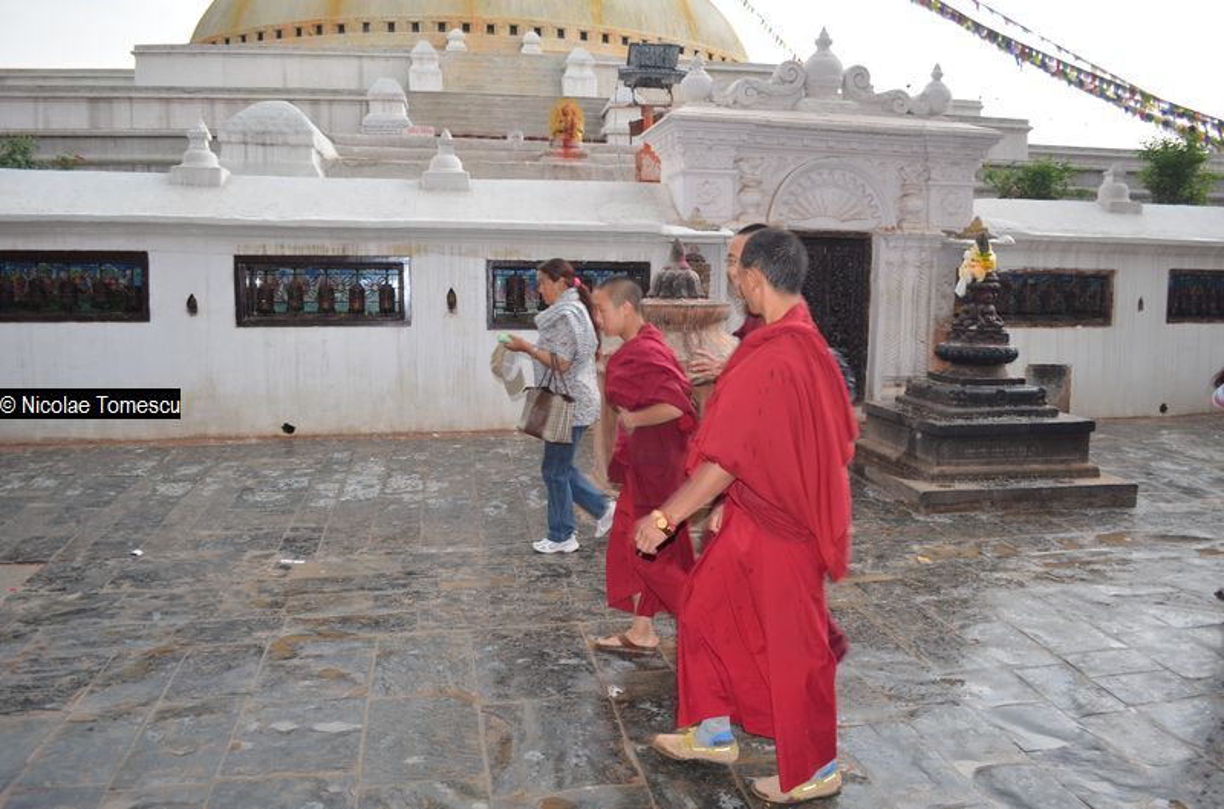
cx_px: 612
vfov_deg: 47.7
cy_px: 404
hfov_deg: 67.5
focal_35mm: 27
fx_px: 916
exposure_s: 1/60
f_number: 3.5
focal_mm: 18
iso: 400
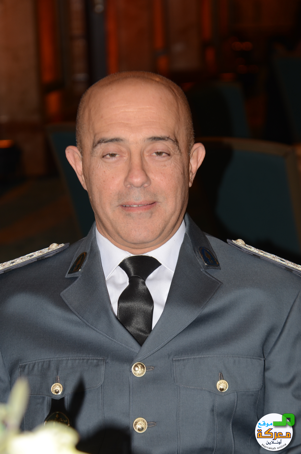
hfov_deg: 10.6
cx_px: 150
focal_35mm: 129
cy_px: 227
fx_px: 1625
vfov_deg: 15.9
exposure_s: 1/250
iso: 250
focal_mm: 86
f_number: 4.5
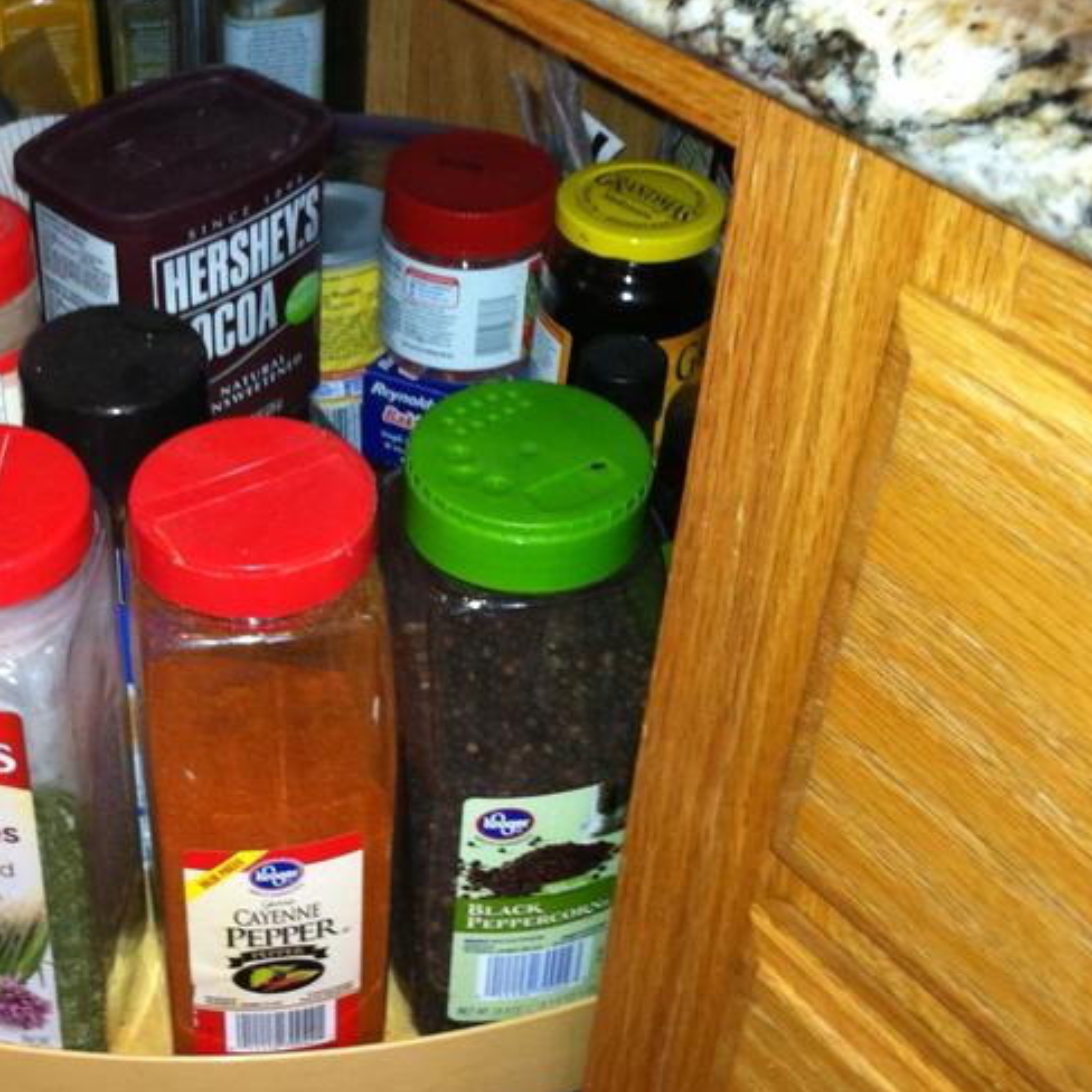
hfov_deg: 29.2
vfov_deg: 30.0
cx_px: 183
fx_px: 2034
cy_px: 600
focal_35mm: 57
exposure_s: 1/15
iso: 160
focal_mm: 3.85
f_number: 2.8
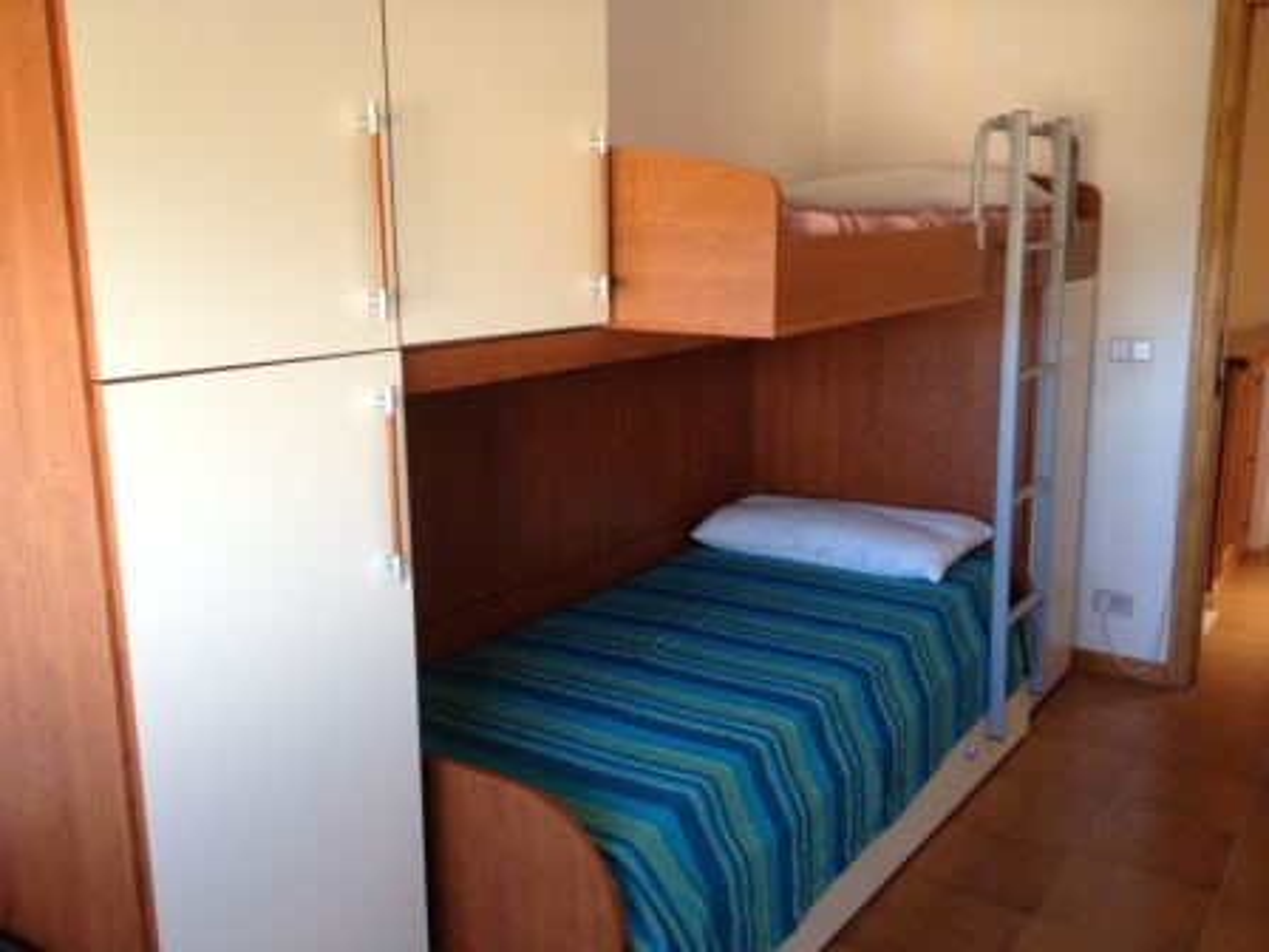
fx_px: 1283
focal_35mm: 35
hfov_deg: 52.6
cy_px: 476
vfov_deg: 40.7
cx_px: 634
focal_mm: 4.28
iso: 64
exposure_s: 1/20
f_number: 2.4
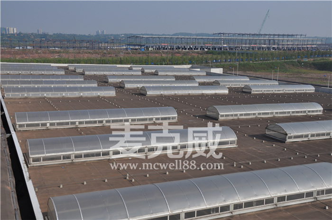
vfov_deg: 30.7
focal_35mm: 44
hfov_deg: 45.0
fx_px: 400
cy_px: 110
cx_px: 166
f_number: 10
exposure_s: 1/400
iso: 200
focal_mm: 29
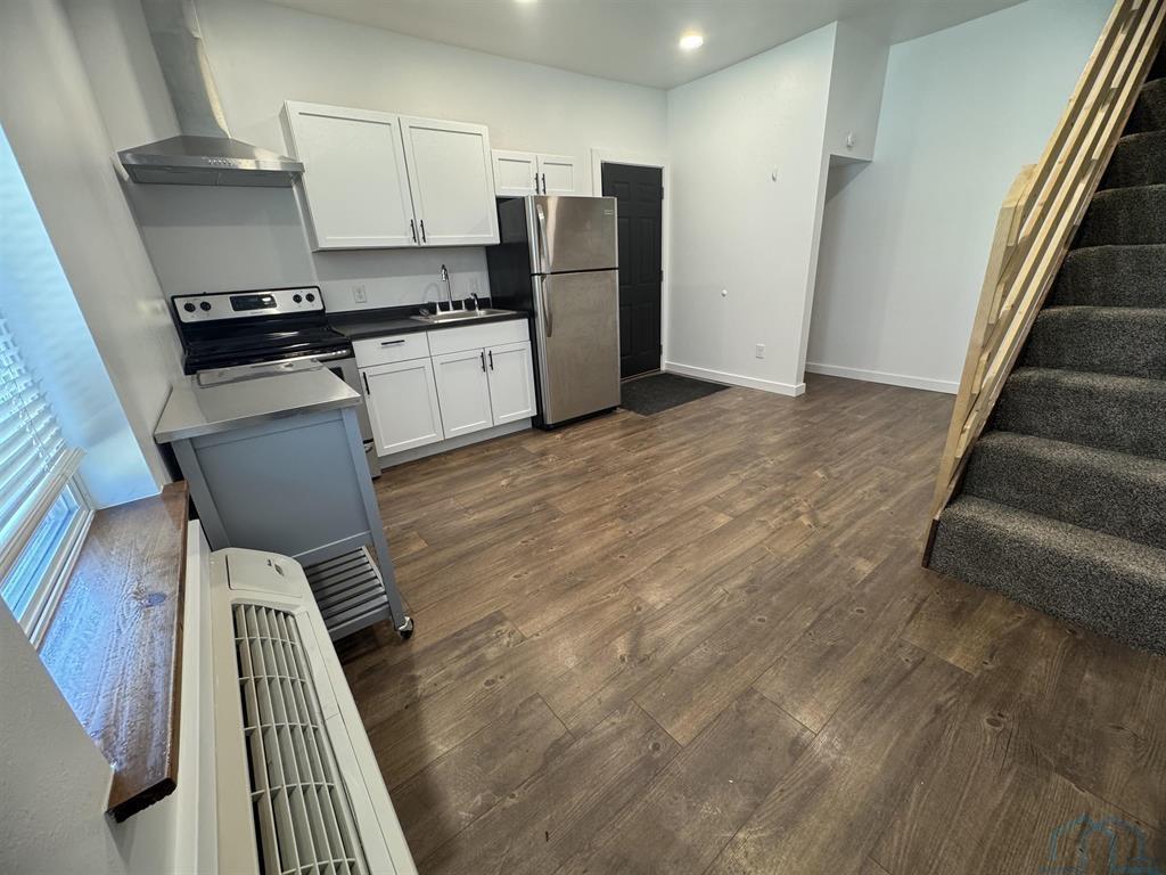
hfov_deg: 102.1
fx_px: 472
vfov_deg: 85.7
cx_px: 583
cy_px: 438
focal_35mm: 14
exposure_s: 1/60
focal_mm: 2.22
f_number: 2.2
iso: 250
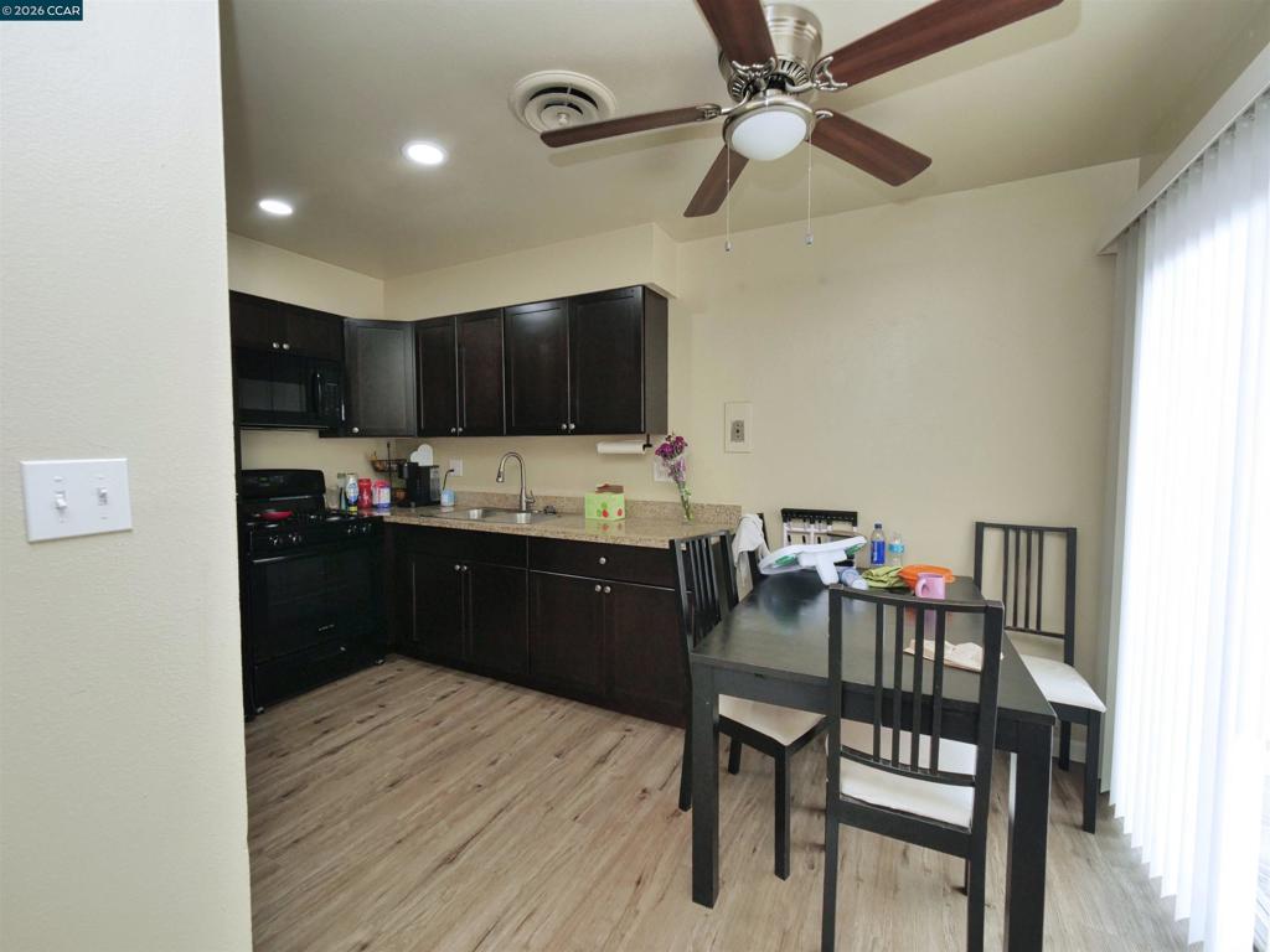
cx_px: 635
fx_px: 514
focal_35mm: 14
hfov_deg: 102.1
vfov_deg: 85.7
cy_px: 476
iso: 800
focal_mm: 7
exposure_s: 1/160
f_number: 5.6
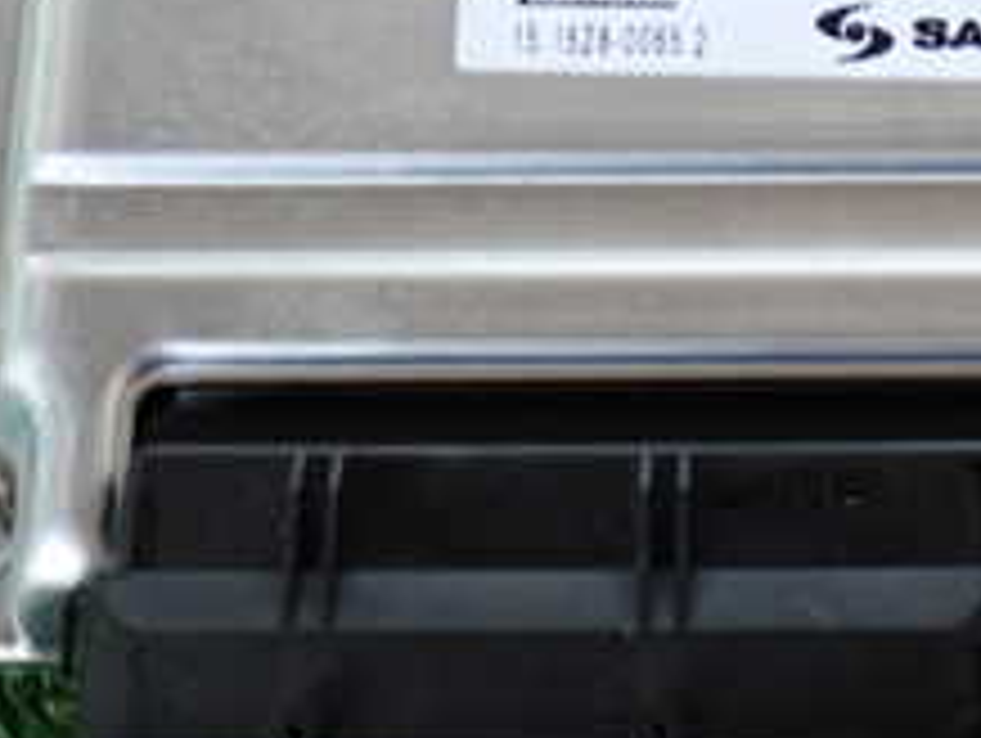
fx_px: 3433
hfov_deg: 16.1
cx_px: 828
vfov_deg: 12.2
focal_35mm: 121
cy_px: 117
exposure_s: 1/40
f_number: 2.9
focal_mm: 7.84
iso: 500
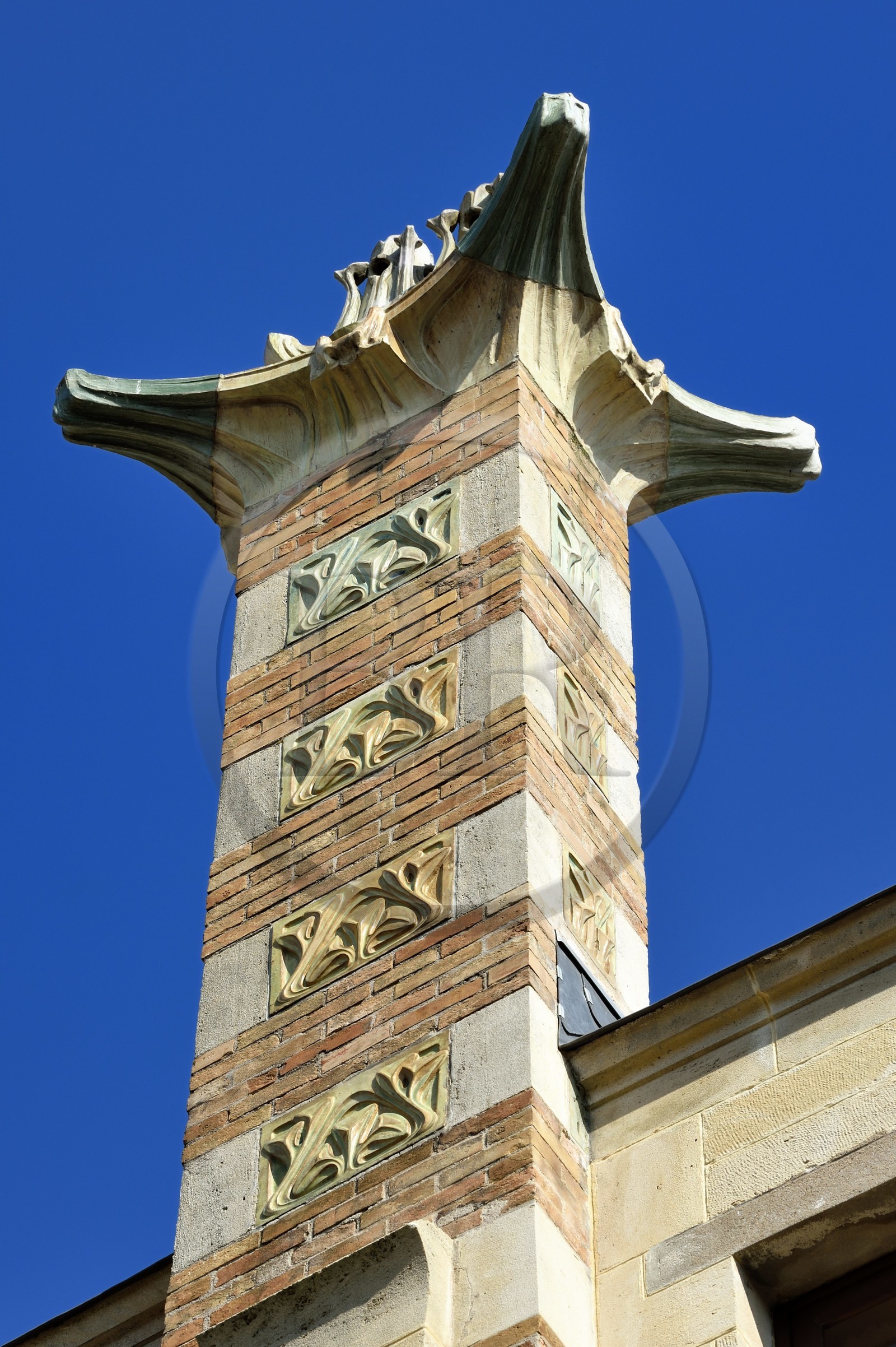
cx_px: 448
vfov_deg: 11.8
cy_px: 674
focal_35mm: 175
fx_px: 6540
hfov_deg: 7.8
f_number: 10
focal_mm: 175
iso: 200
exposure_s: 1/400
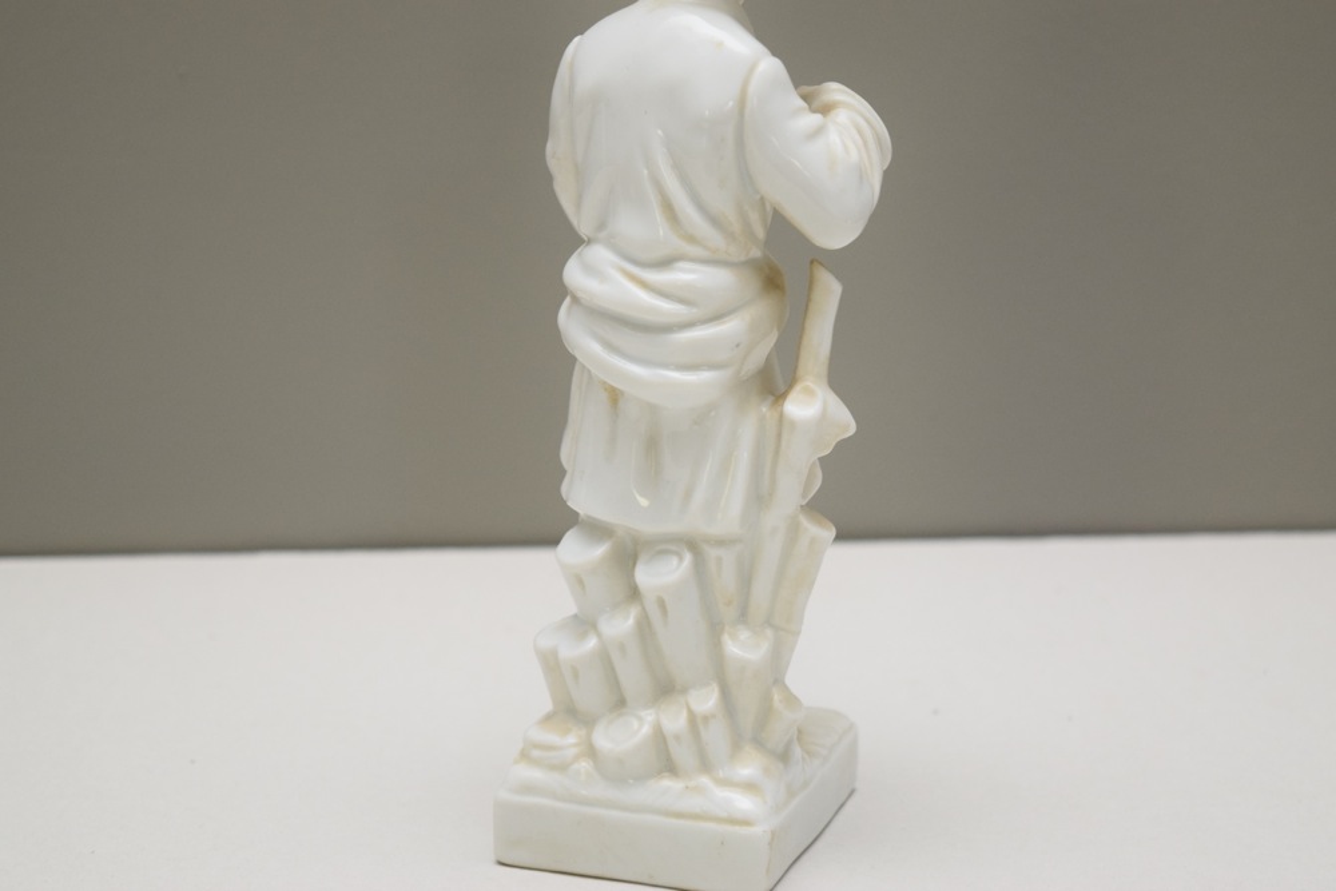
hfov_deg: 24.6
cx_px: 668
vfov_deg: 16.6
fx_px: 3062
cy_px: 446
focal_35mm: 82
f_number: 5.6
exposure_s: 1/60
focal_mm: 55
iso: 1250
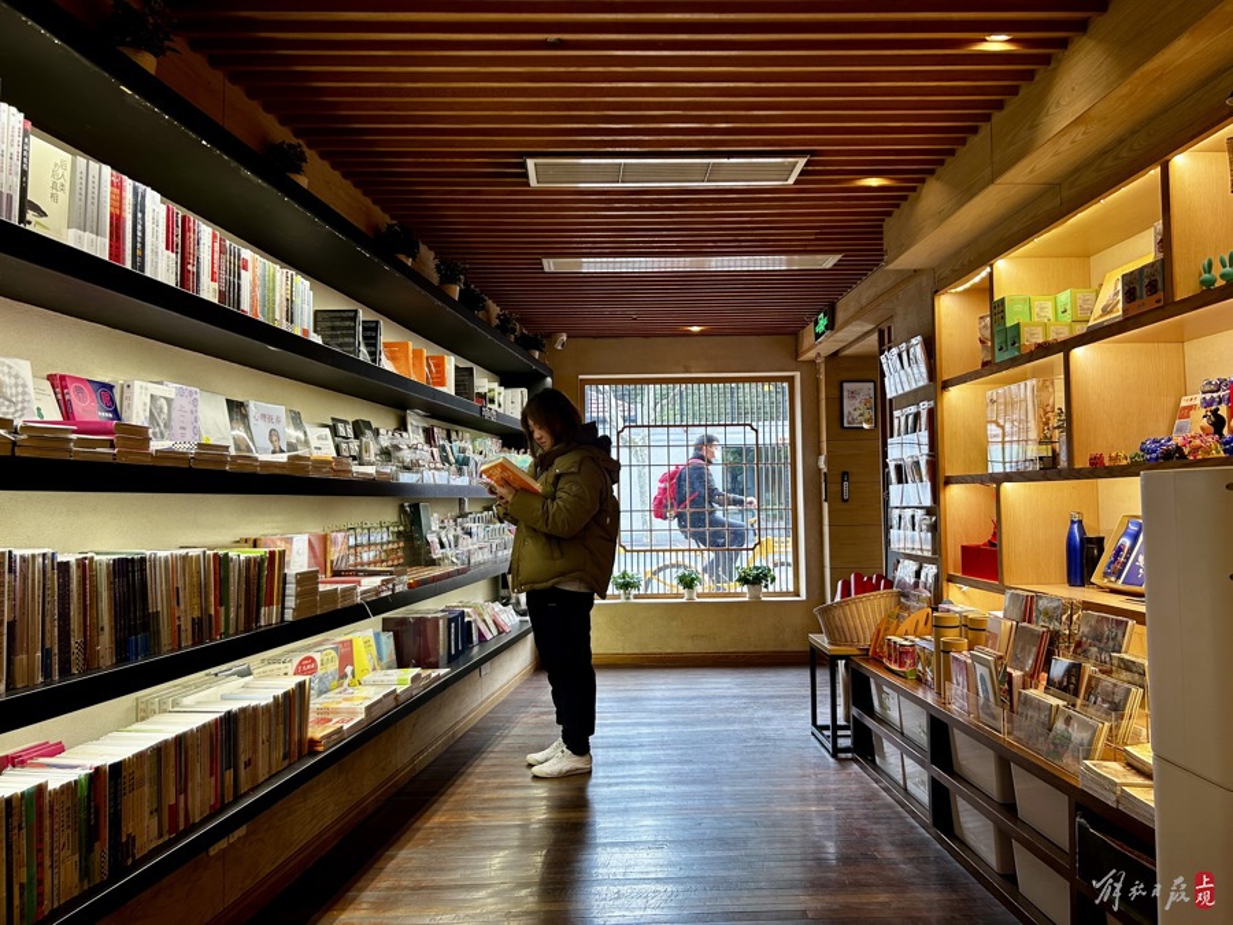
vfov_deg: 53.1
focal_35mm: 26
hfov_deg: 67.3
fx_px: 926
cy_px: 462
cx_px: 616
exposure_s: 1/100
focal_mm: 5.7
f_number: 1.5
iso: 80
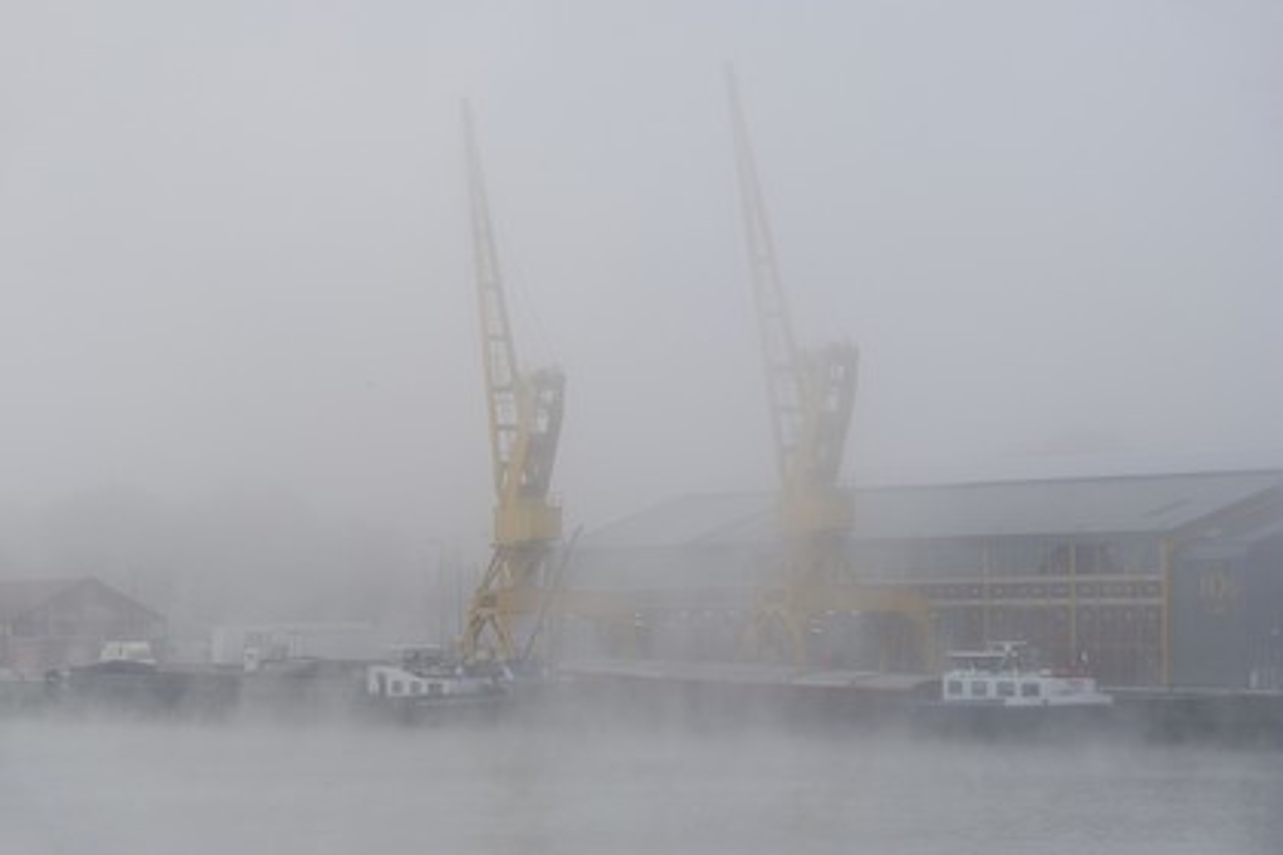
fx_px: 5345
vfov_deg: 9.1
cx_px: 642
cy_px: 428
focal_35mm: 150
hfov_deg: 13.7
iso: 800
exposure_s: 1/200
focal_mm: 150
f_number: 9
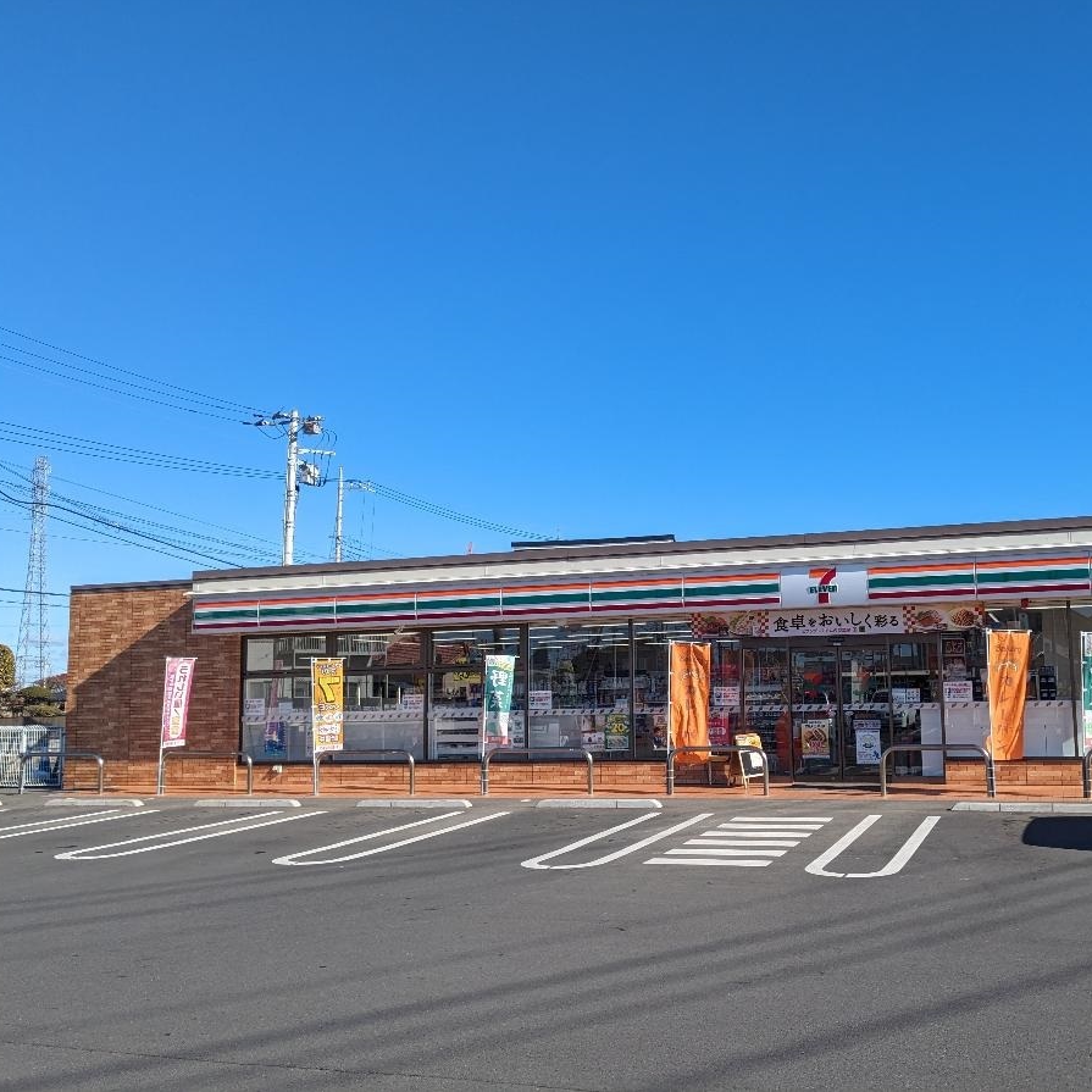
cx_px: 716
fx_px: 1142
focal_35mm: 32
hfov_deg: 50.3
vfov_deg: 51.1
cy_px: 544
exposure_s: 1/2597
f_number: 1.73
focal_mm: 4.38
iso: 55
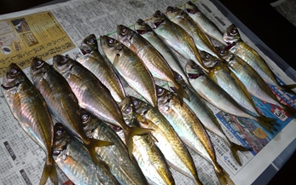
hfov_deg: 62.9
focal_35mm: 30
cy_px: 109
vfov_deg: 41.7
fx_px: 242
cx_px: 148
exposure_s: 1/60
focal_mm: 5
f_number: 3.1
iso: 125
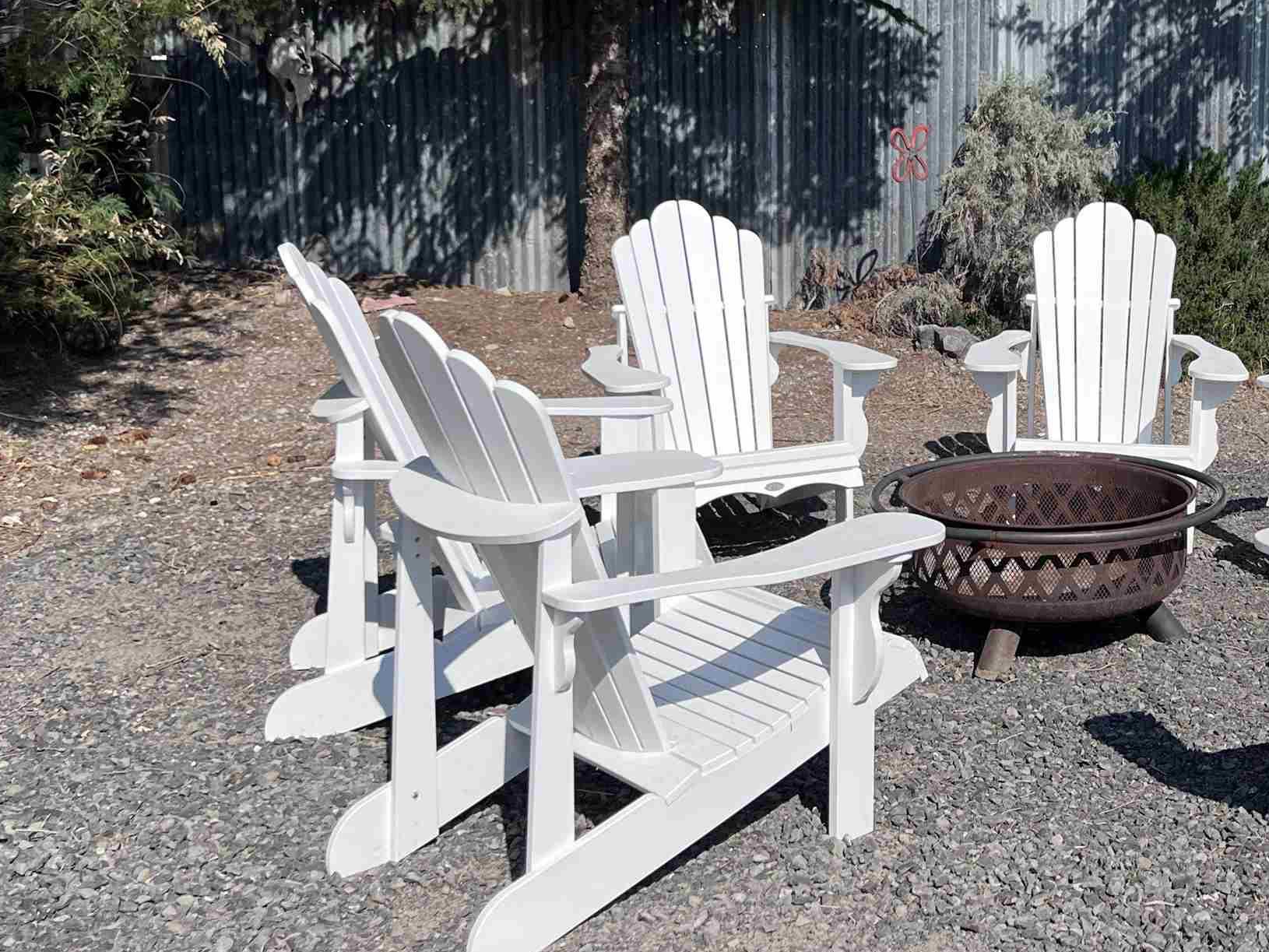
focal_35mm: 49
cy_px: 285
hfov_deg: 37.7
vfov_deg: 29.4
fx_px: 1797
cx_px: 990
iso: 50
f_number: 1.5
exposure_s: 1/6579
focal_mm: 5.7
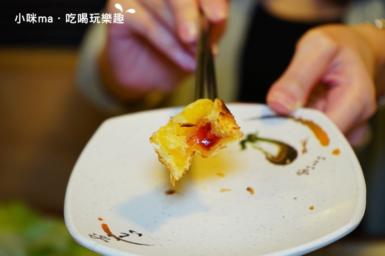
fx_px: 748
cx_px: 192
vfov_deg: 19.4
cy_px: 128
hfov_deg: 28.8
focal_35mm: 70
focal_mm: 70
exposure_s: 1/80
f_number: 5.6
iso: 1600
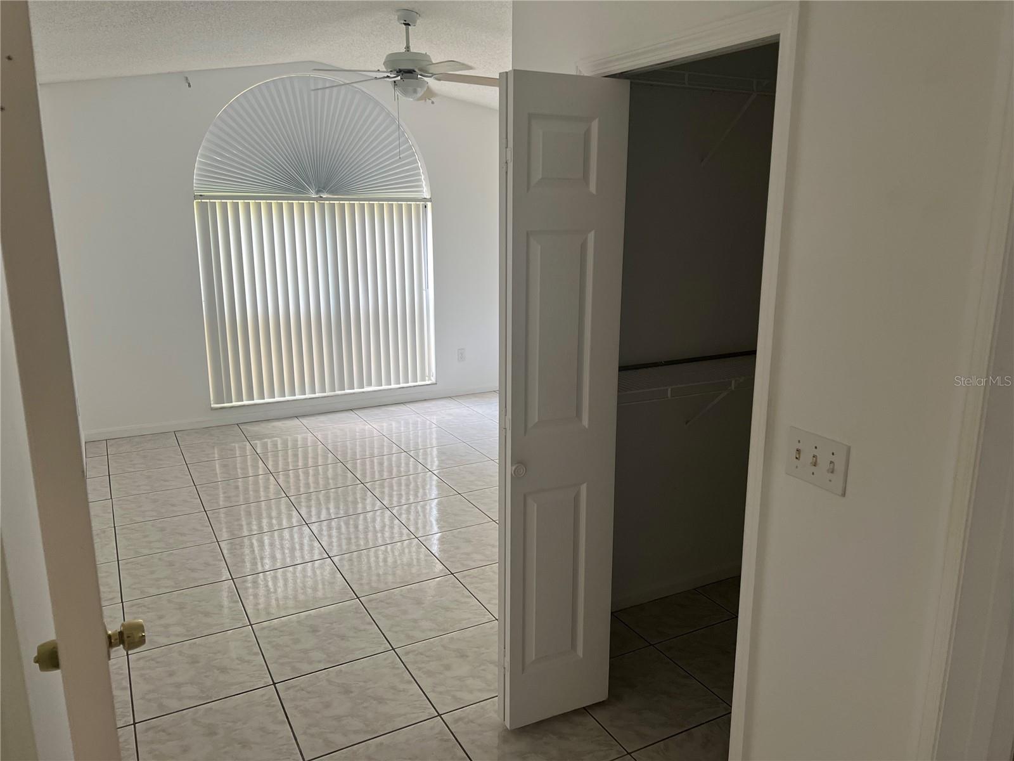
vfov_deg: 53.1
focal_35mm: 26
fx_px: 762
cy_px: 380
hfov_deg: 67.3
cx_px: 507
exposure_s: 1/121
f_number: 1.5
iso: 125
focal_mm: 5.7
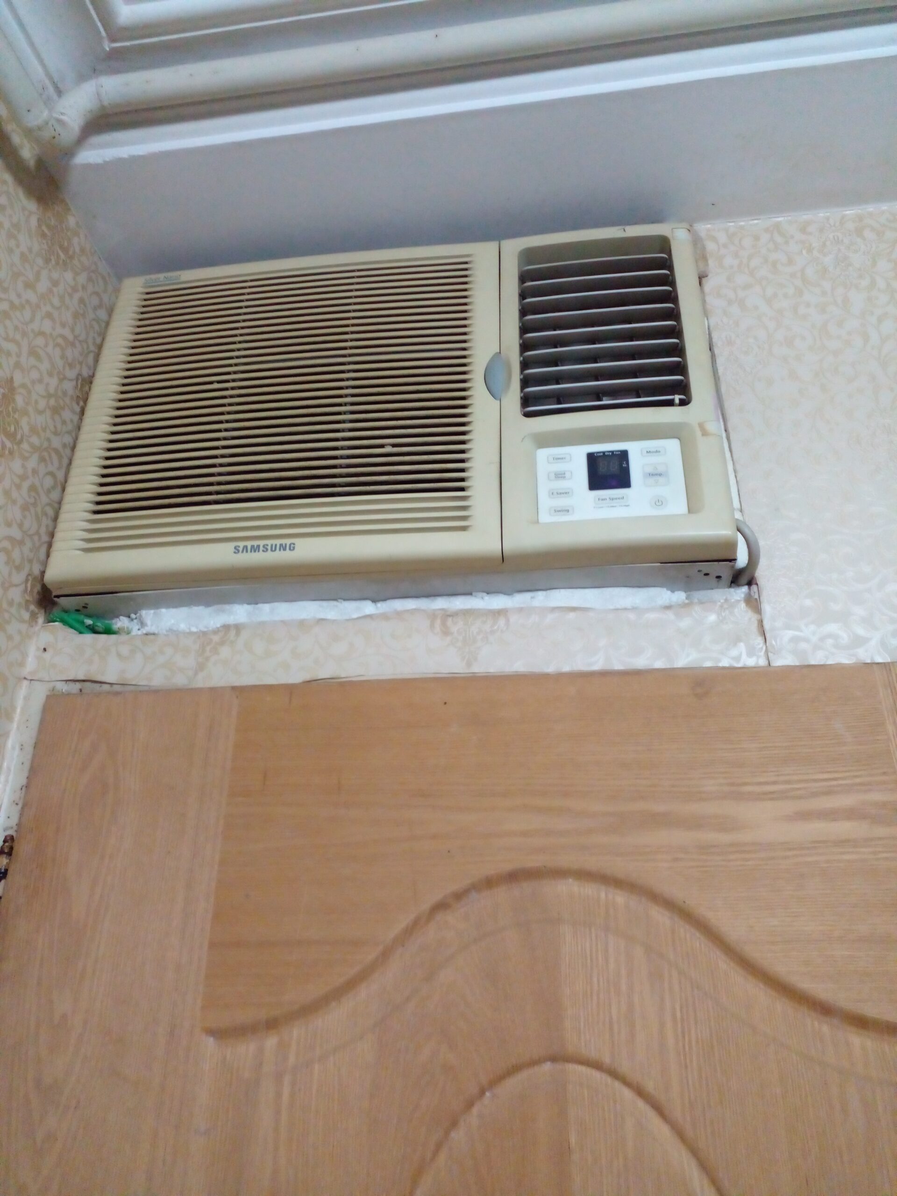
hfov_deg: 51.4
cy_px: 598
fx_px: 933
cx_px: 448
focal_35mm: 27
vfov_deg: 65.3
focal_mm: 3.6
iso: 640
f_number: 1.9
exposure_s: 1/20
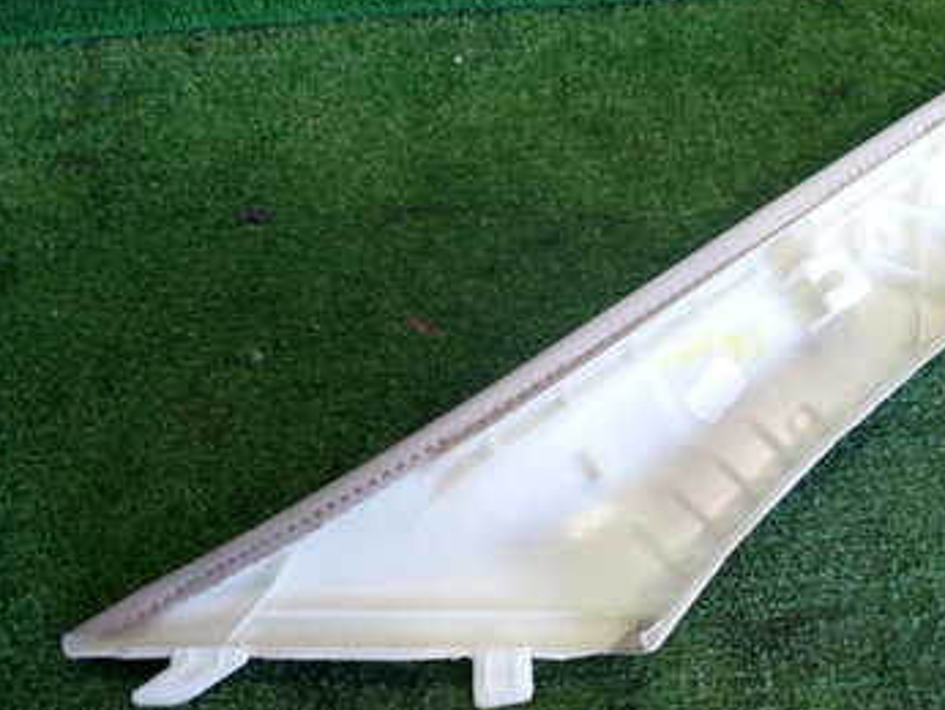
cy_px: 295
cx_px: 746
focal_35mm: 52
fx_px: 1421
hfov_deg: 35.7
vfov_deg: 28.0
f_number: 2.3
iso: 200
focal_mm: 5.4
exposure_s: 1/50
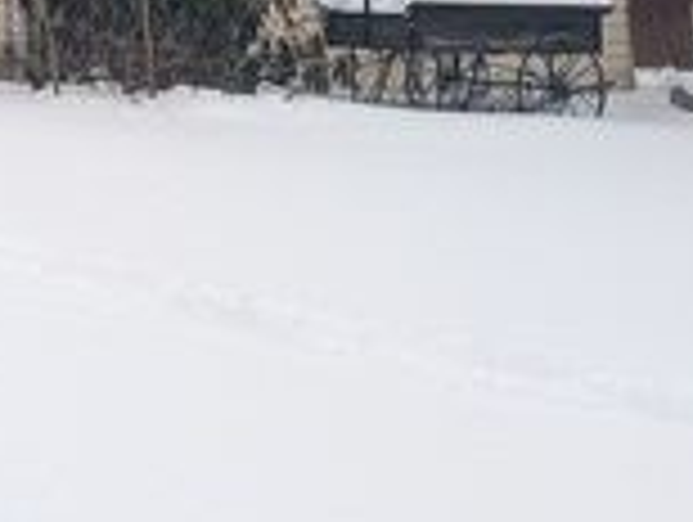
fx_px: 1564
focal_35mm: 78
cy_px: -166
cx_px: -202
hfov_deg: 22.4
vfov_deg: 17.7
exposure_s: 1/604
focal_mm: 6.9
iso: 29
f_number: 1.68
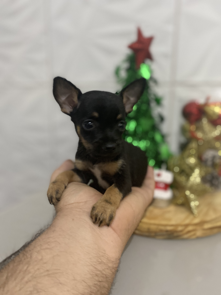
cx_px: 110
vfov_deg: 67.3
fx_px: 221
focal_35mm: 26
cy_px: 148
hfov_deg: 53.1
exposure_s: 1/30
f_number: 1.8
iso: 500
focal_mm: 4.25
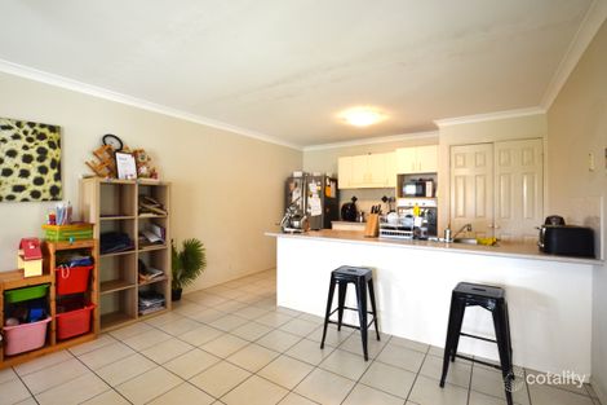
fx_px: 270
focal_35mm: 16
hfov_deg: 96.8
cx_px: 304
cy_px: 202
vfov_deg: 73.7
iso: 400
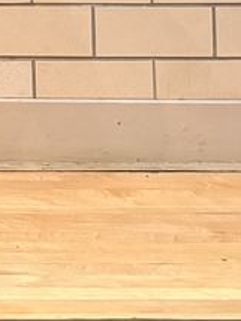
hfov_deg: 9.8
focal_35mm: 121
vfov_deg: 14.5
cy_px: -237
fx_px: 1124
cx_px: -445
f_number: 1.6
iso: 500
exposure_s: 1/40
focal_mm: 5.96
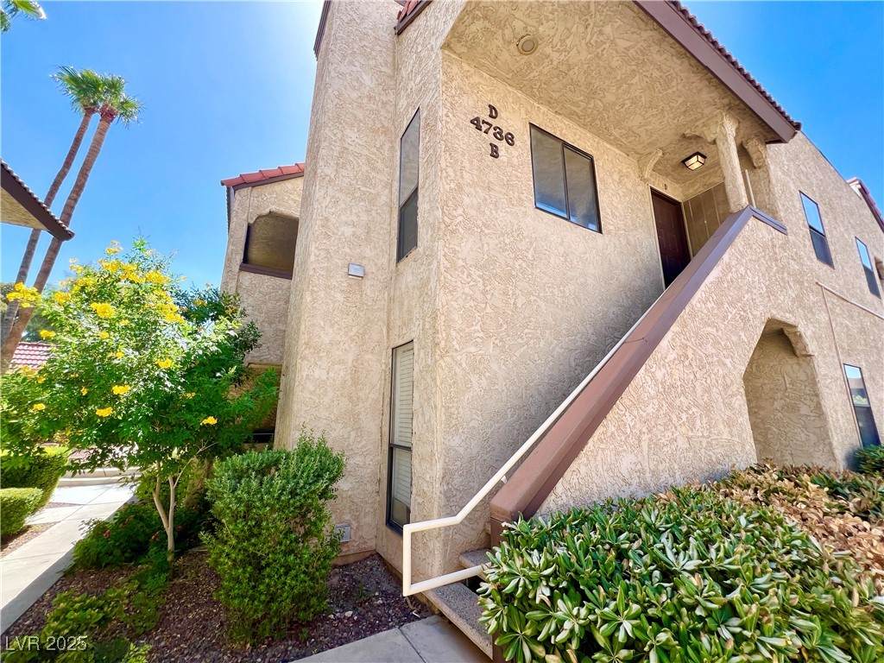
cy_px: 332
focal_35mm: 13
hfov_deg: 106.2
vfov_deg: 89.9
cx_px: 442
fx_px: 332
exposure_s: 1/444
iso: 32
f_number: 1.8
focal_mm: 1.57
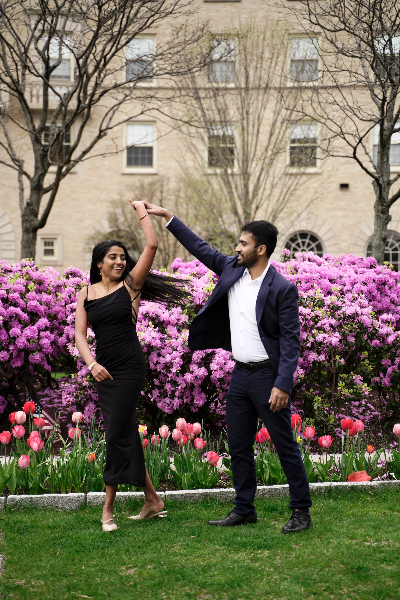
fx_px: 1249
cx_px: 200
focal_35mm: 75
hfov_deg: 18.2
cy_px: 300
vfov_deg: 27.0
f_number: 2.8
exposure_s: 1/1000
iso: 100
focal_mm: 75
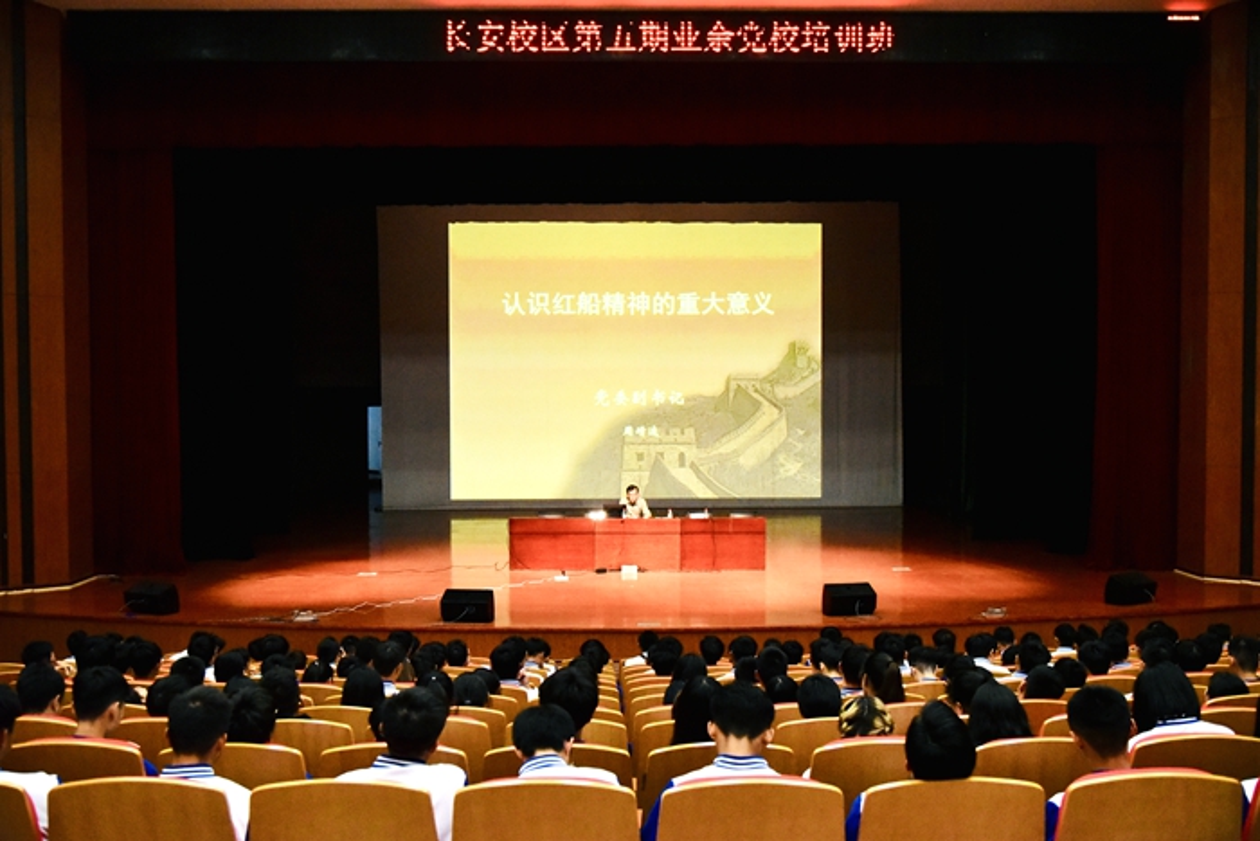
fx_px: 1330
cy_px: 420
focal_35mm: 38
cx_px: 630
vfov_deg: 35.1
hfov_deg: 50.7
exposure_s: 1/250
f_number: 4
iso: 6400
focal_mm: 38
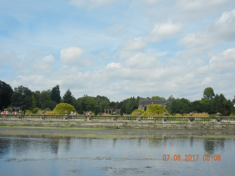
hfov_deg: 32.7
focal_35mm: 59
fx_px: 401
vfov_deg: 24.8
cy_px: 88
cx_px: 118
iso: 160
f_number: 8
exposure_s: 1/472
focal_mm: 10.6
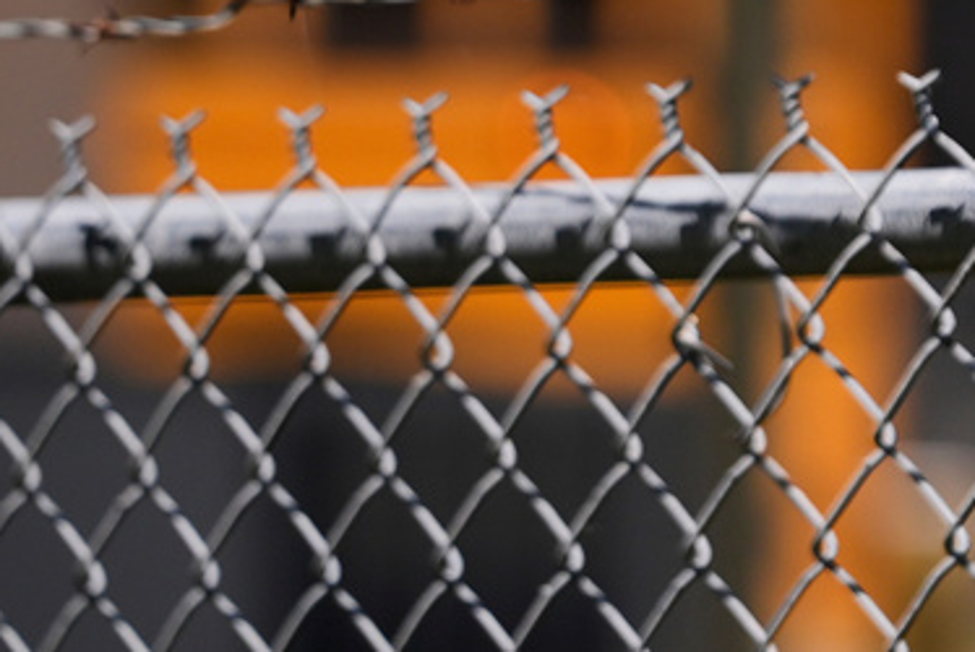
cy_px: -7
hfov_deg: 2.5
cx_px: 1103
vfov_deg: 1.7
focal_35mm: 814
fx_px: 22062
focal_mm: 198
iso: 320
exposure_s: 1/6400
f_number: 3.2
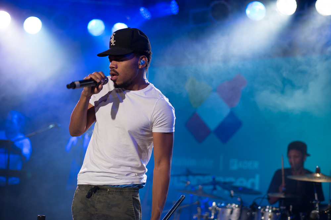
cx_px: 166
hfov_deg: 34.5
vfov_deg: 23.4
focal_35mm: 58
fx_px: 533
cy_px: 110
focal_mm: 58
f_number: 2
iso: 100
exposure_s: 1/200
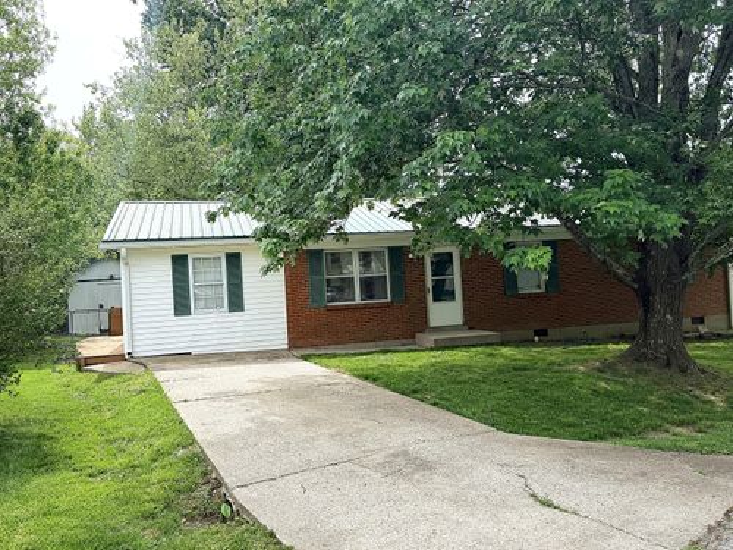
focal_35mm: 30
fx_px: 635
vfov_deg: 46.8
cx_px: 366
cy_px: 275
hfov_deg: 60.0
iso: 100
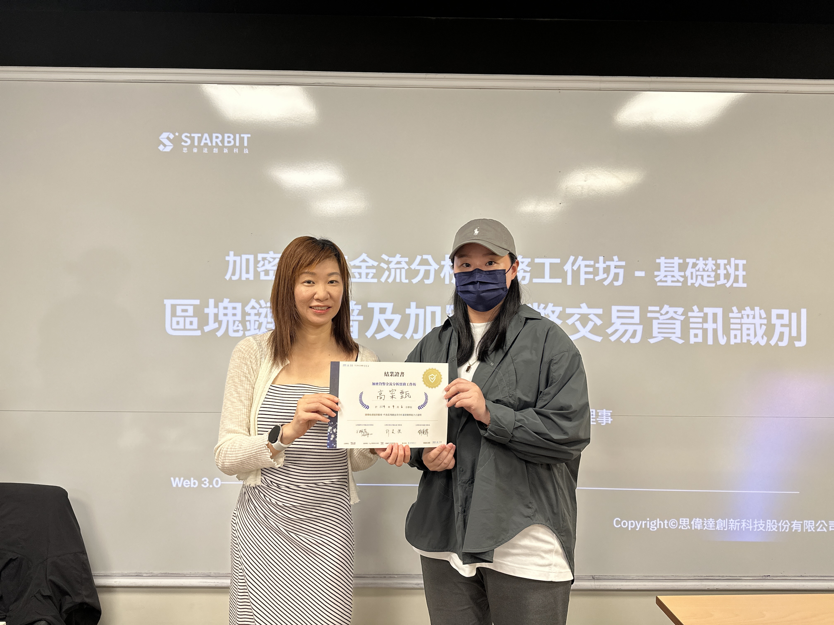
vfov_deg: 56.8
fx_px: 578
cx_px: 417
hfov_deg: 71.6
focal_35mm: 24
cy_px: 312
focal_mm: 6.86
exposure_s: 1/120
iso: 160
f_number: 1.78
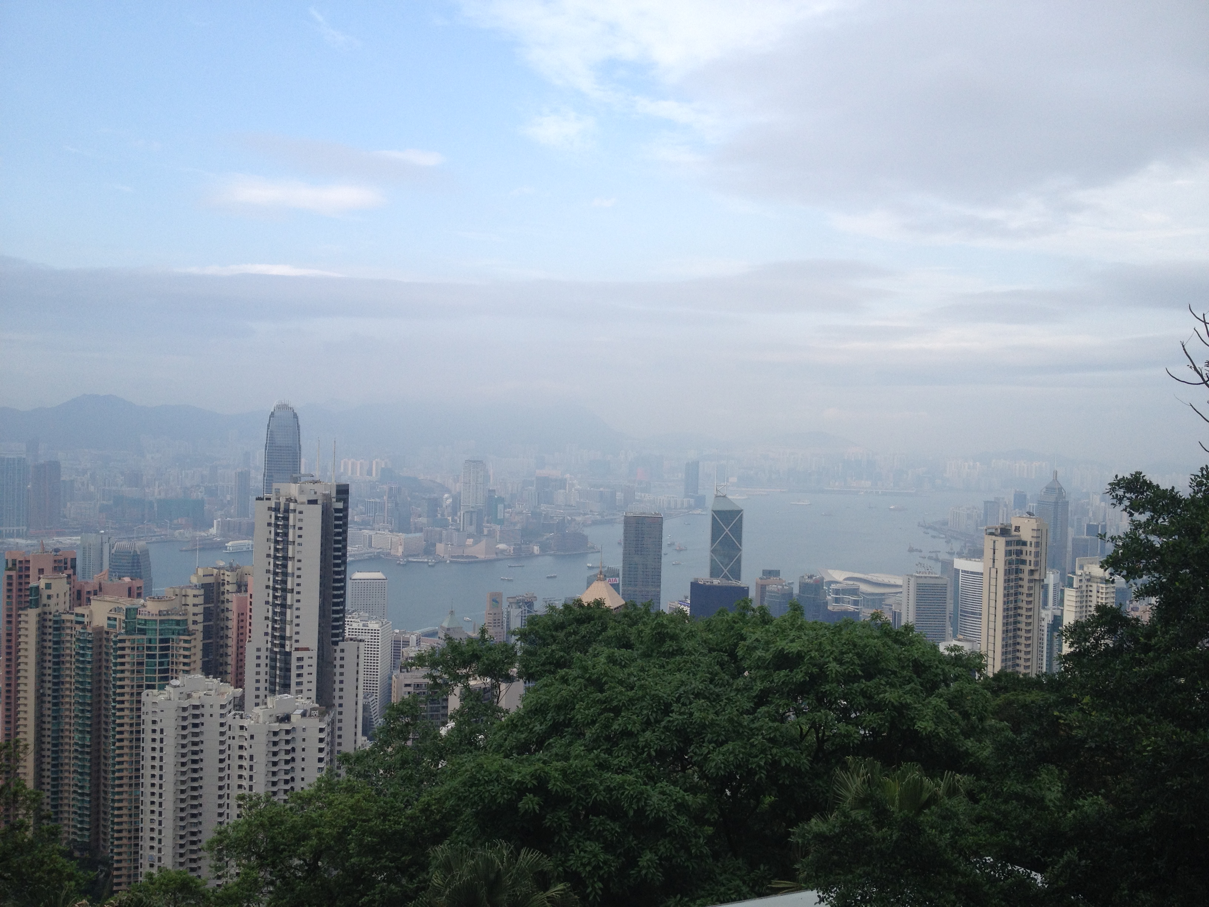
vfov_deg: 40.7
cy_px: 454
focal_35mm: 35
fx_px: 1222
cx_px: 604
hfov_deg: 52.6
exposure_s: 1/756
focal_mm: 4.28
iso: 50
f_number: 2.4
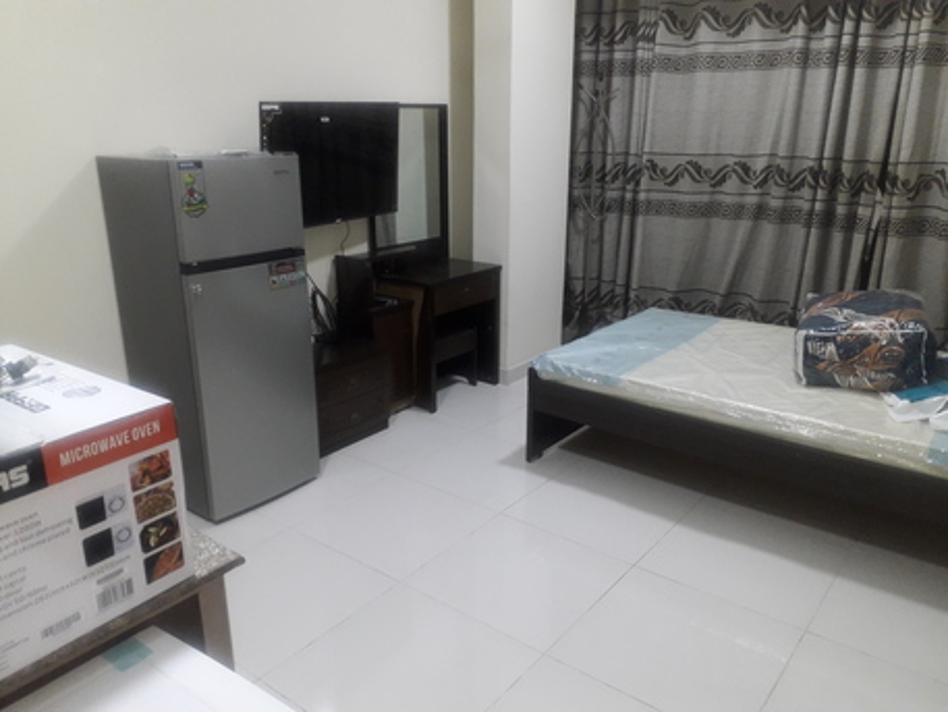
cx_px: 474
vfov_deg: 51.4
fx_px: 740
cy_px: 356
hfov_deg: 65.3
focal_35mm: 27
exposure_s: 1/50
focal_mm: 3.6
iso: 160
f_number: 1.9
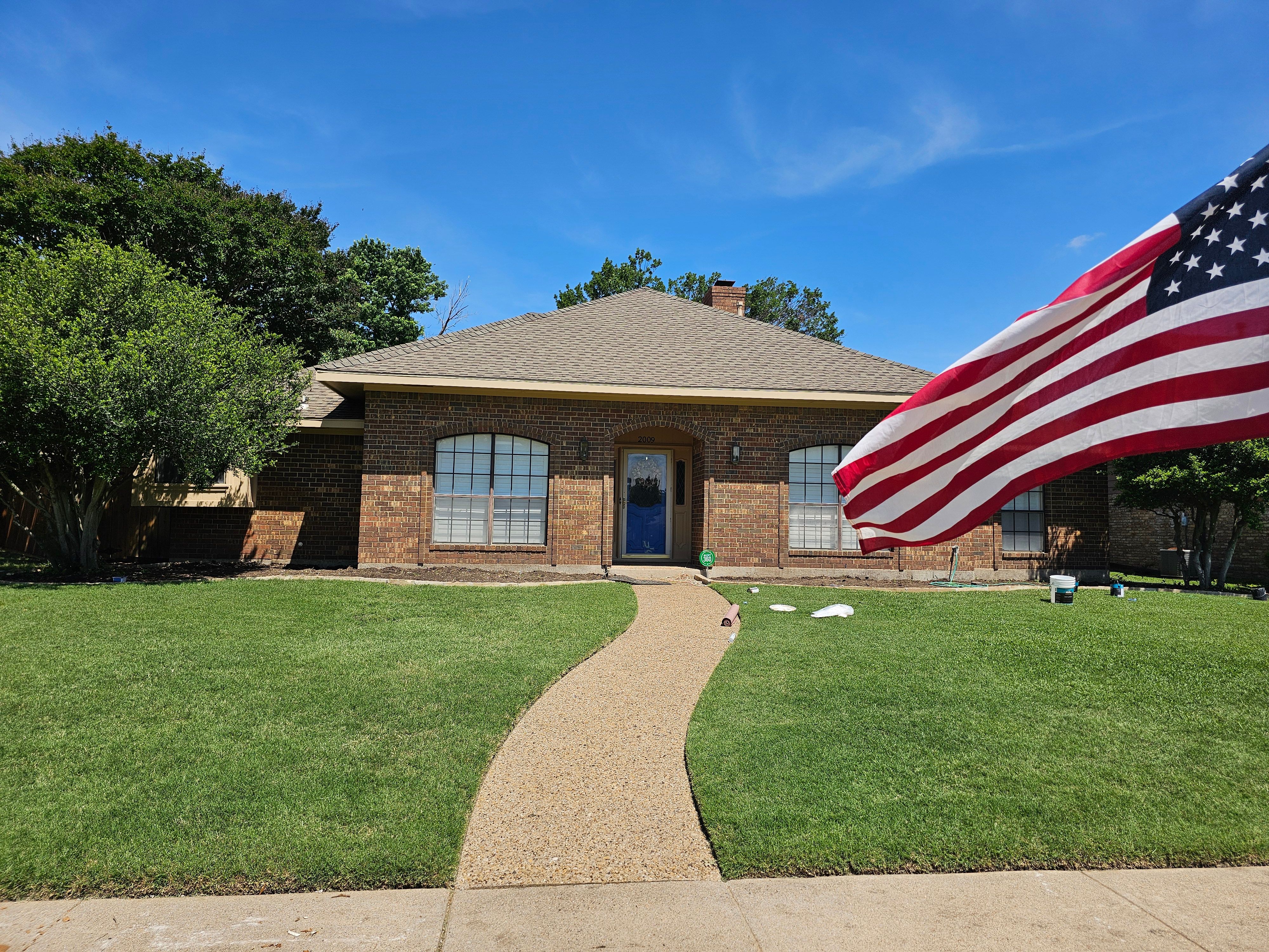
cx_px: 634
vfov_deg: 58.9
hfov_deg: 73.9
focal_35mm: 23
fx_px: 843
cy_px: 476
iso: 10
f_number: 1.7
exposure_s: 1/957
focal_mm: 6.3
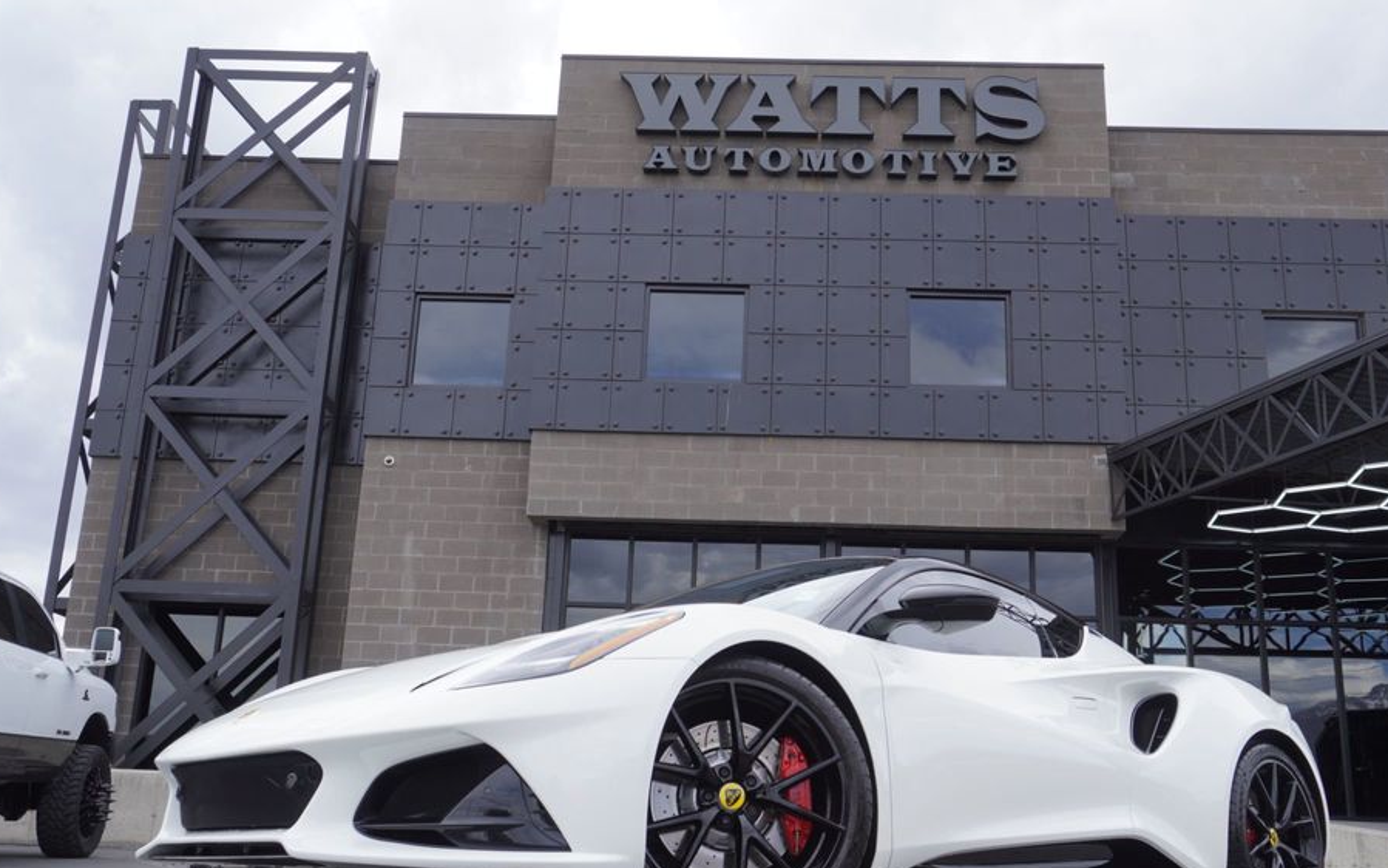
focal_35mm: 37
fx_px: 1384
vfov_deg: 34.8
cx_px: 718
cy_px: 491
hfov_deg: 53.3
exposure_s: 1/160
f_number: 6.3
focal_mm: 21
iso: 100
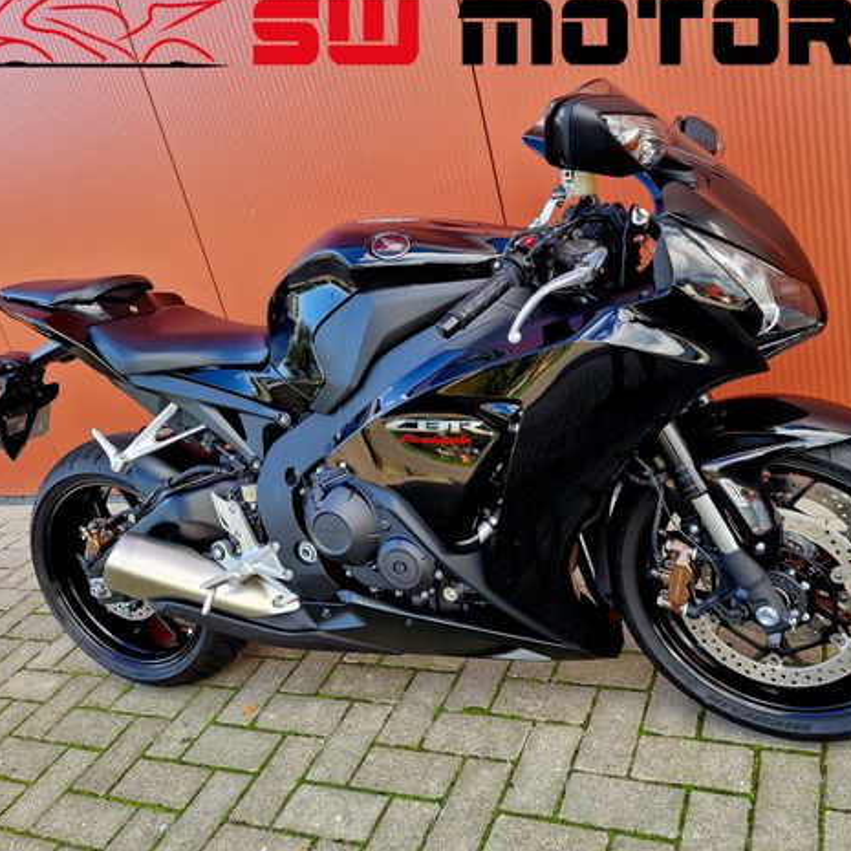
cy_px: 414
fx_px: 779
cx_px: 492
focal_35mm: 28
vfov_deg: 57.3
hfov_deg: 57.0
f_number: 1.8
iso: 50
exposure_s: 1/182
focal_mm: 6.4
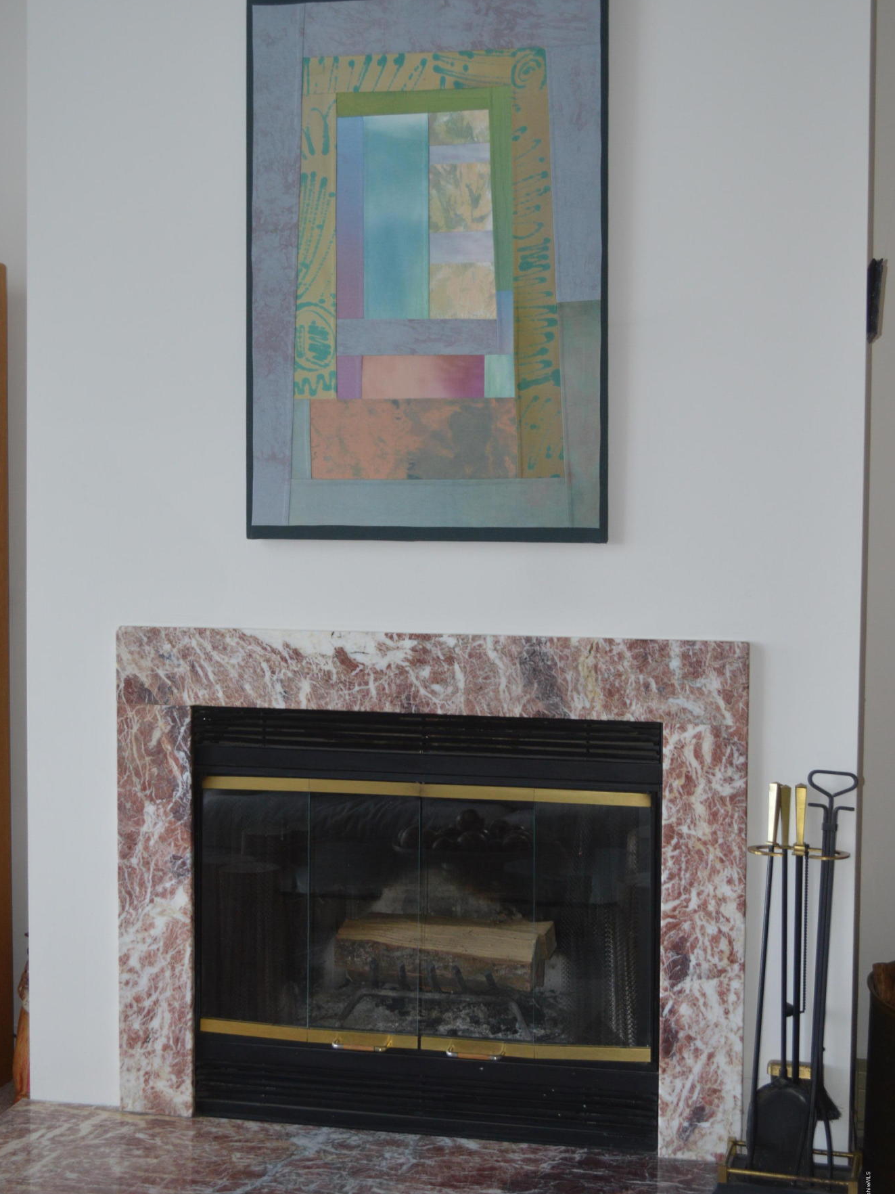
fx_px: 1689
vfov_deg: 38.9
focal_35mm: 49
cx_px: 447
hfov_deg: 29.7
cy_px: 532
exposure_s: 1/60
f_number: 4.5
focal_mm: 30
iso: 640
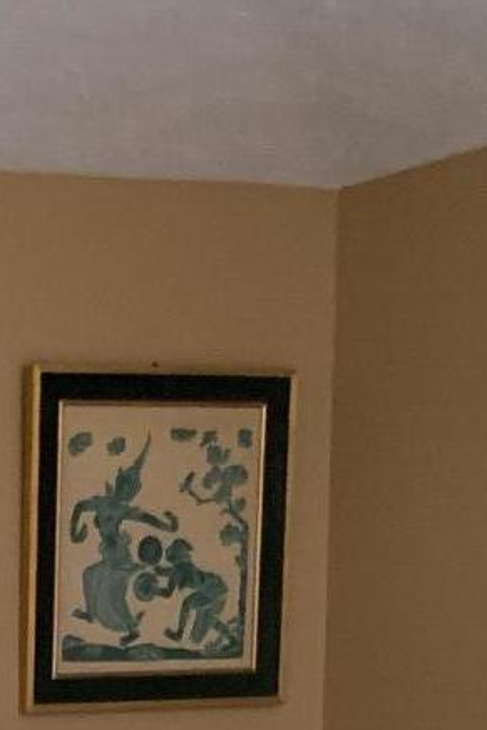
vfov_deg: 15.0
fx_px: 2514
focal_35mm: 124
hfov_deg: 10.6
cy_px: 1189
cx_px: -310
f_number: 1.8
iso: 400
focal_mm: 4.25
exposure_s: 1/50
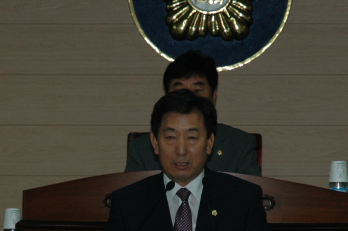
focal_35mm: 357
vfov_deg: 3.8
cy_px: 198
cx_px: 187
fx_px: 3448
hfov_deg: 5.8
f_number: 4.5
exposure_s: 1/60
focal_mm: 70
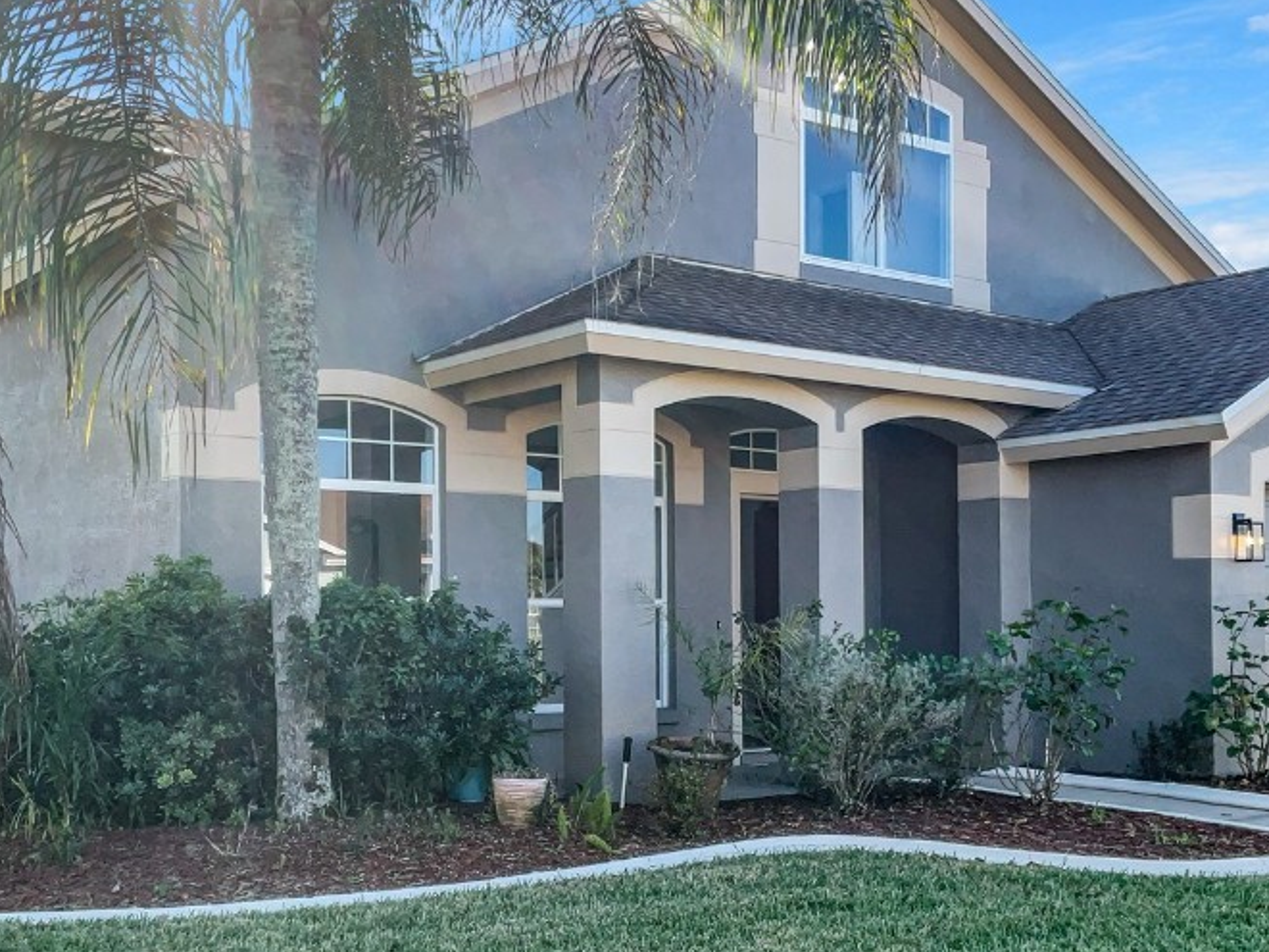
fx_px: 1650
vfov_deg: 31.9
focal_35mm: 45
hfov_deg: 42.0
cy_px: 631
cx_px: 696
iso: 16
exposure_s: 1/1000
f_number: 1.8
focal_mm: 3
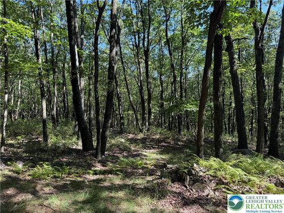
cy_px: 106
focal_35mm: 24
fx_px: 197
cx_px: 142
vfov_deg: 56.8
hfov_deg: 71.6
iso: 80
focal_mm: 6.76
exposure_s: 1/372
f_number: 1.78
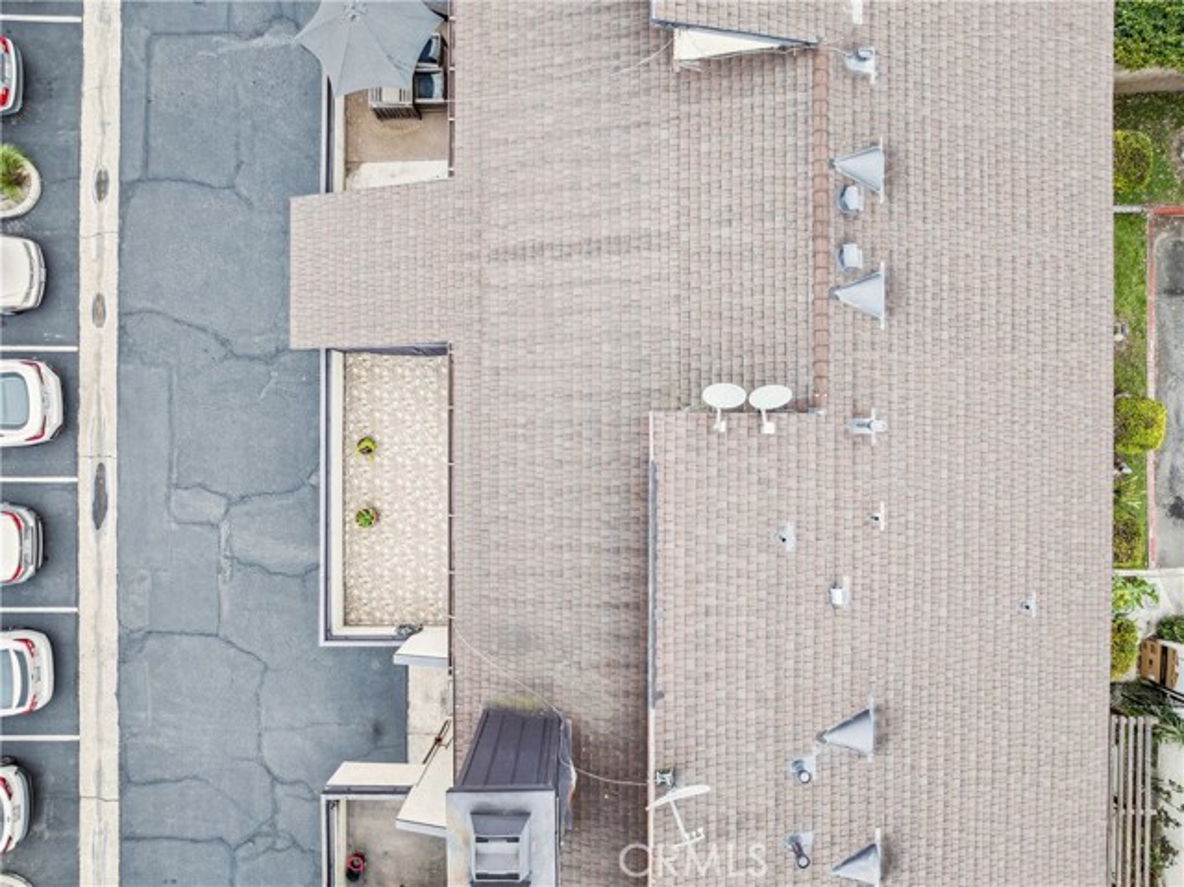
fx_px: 820
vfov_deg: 56.8
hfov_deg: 71.6
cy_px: 444
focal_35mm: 24
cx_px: 592
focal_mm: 12.3
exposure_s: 1/25
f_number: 2.8
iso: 100
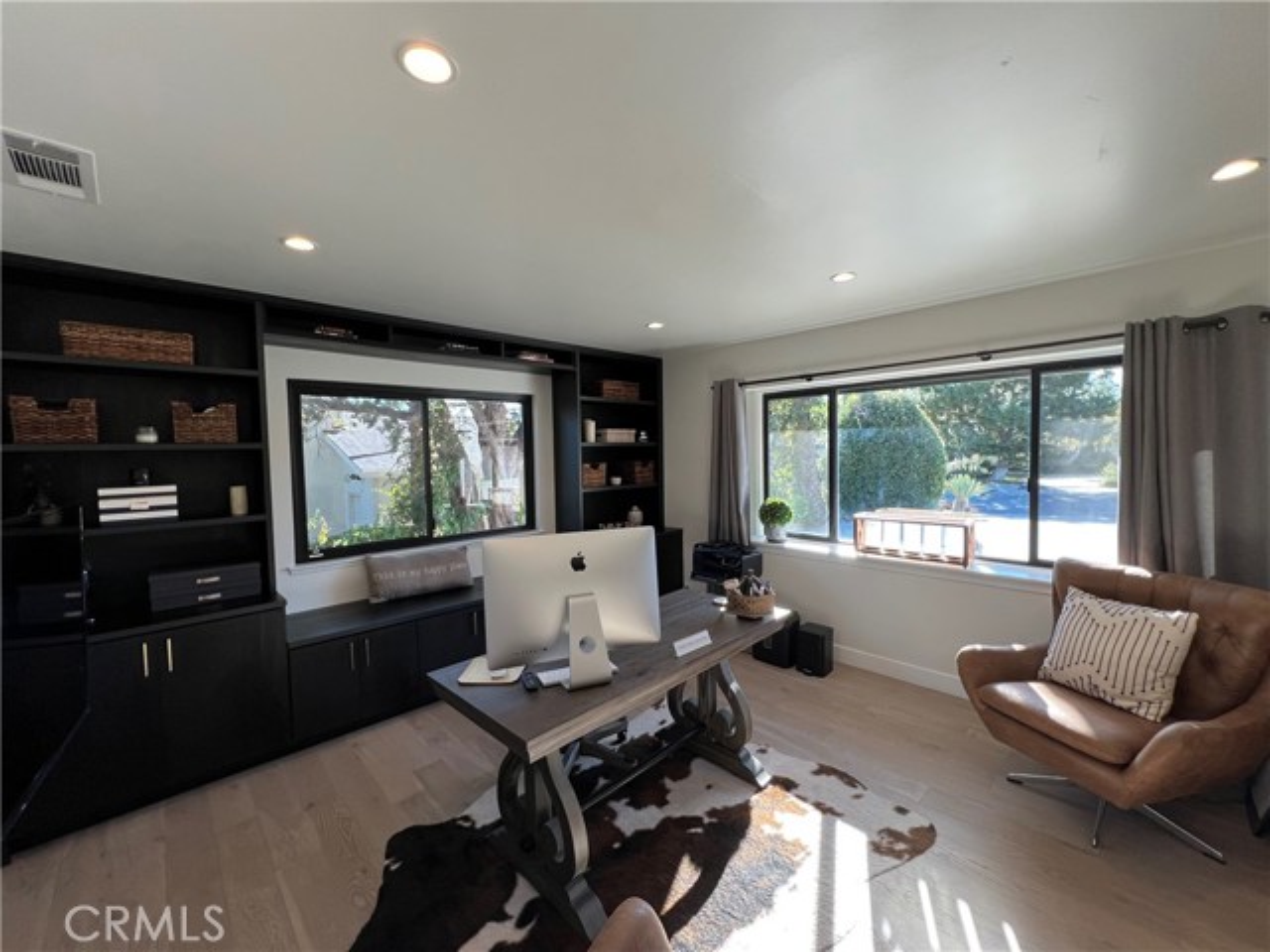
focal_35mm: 13
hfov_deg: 106.2
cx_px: 635
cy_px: 476
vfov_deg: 89.9
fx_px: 477
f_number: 1.8
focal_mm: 1.57
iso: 80
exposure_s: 1/120
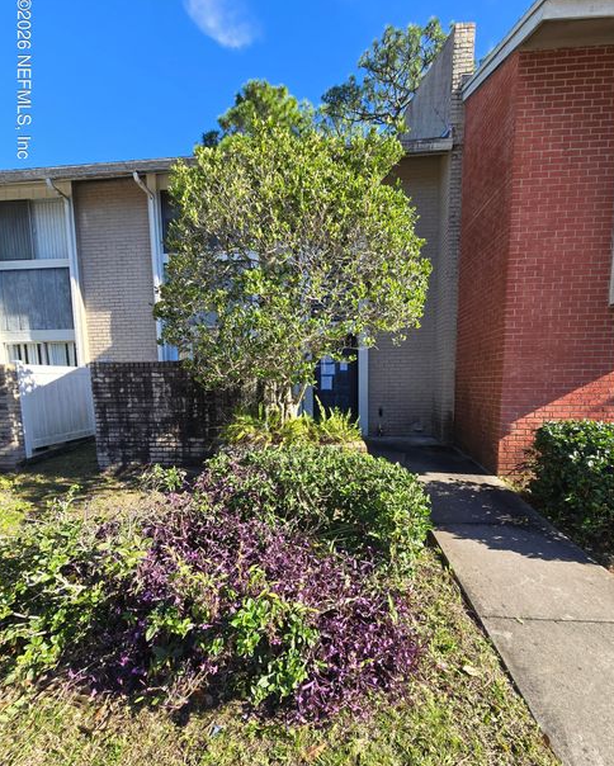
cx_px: 312
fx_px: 318
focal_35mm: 14
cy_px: 418
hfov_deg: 88.0
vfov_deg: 100.4
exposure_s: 1/583
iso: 50
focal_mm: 2.2
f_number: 2.2
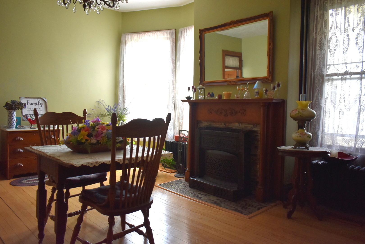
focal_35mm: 27
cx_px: 182
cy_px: 122
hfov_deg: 67.4
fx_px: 274
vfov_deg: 47.9
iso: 720
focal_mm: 18
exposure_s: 1/250
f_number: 3.5
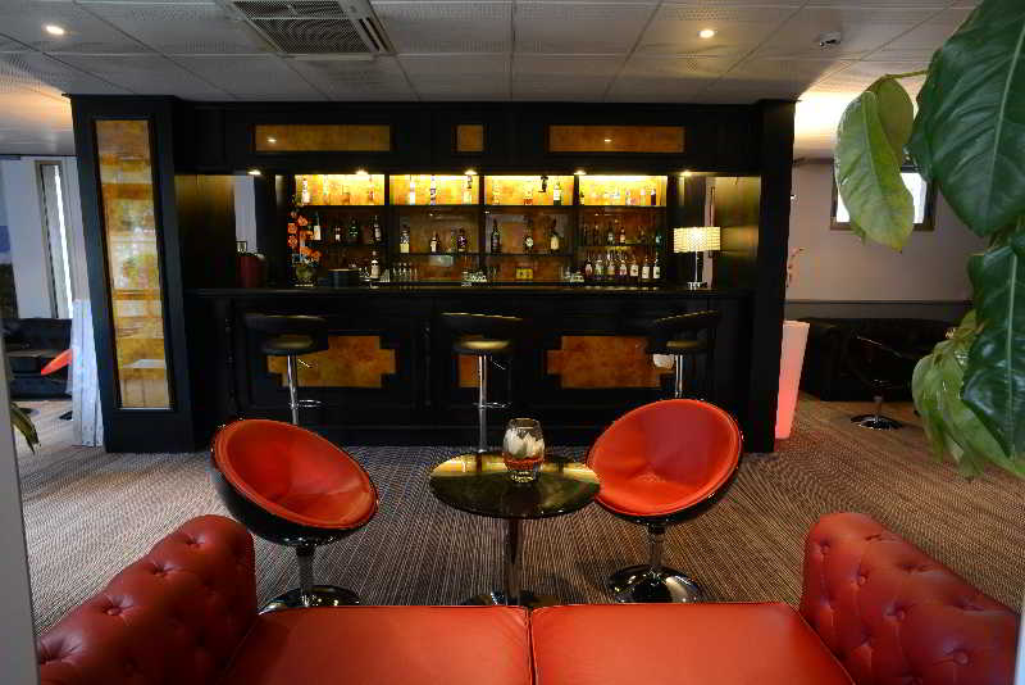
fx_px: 570
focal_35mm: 20
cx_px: 512
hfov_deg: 84.0
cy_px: 342
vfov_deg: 62.0
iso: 400
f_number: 13
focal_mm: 20
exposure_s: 1/2
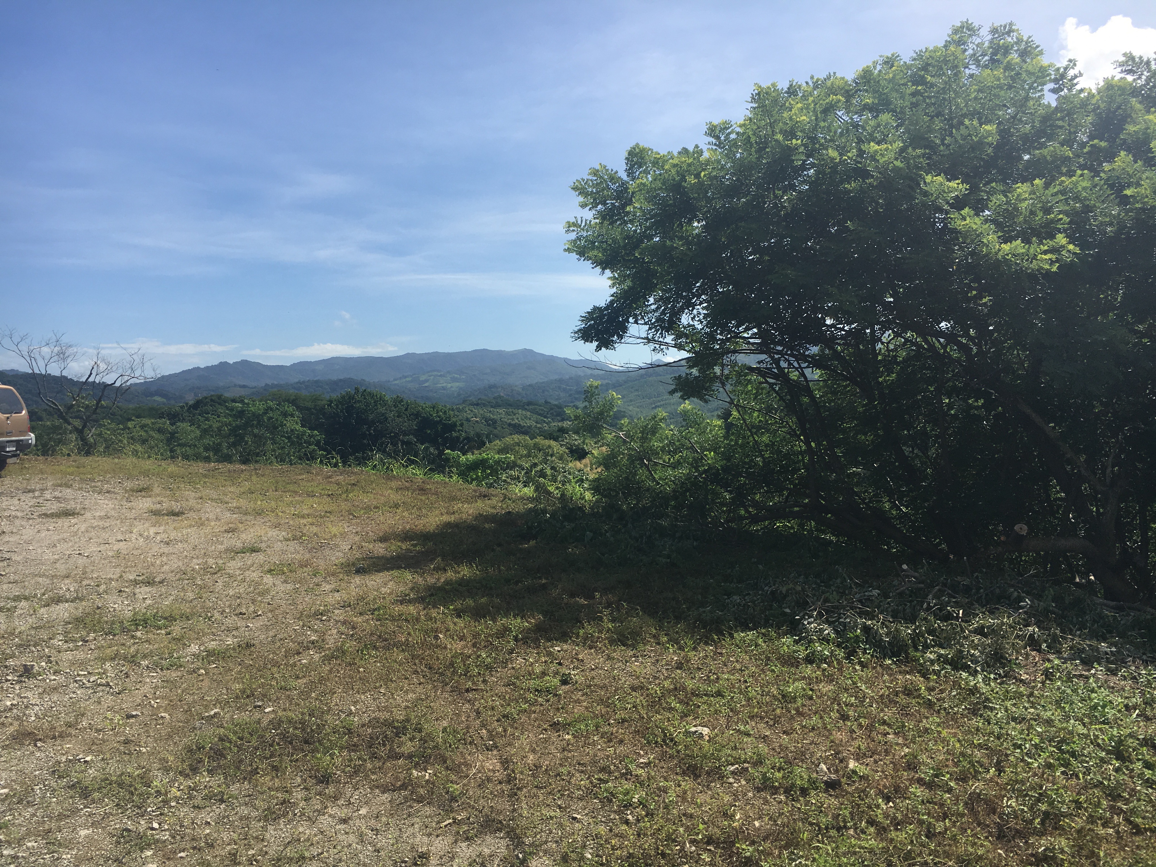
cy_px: 434
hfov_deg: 61.7
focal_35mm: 29
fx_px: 968
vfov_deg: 48.2
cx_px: 578
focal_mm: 4.15
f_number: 2.2
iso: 25
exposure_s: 1/2198
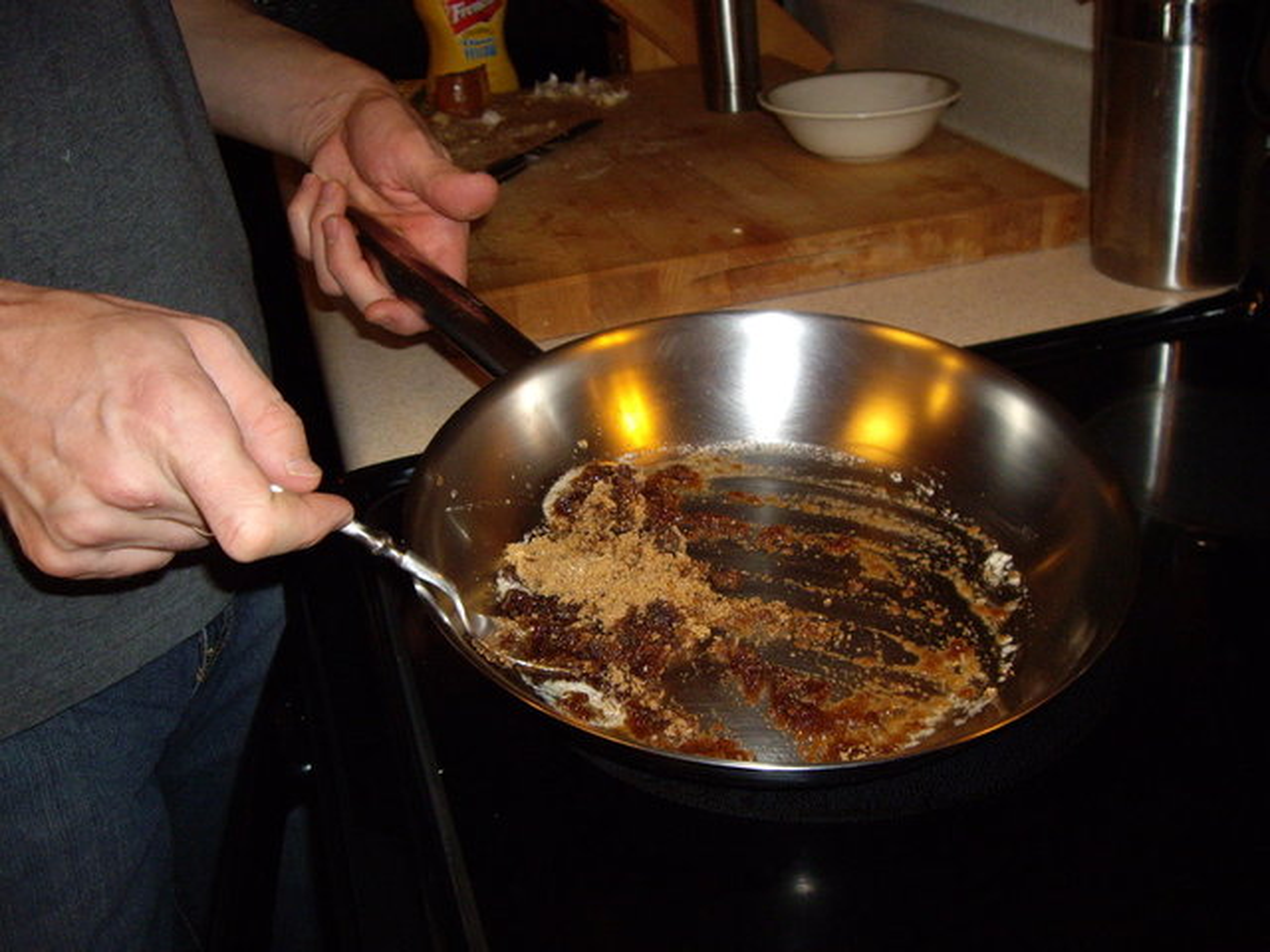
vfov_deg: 37.7
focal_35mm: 38
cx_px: 635
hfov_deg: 49.0
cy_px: 476
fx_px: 1394
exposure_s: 1/40
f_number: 2.7
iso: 200
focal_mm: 6.2
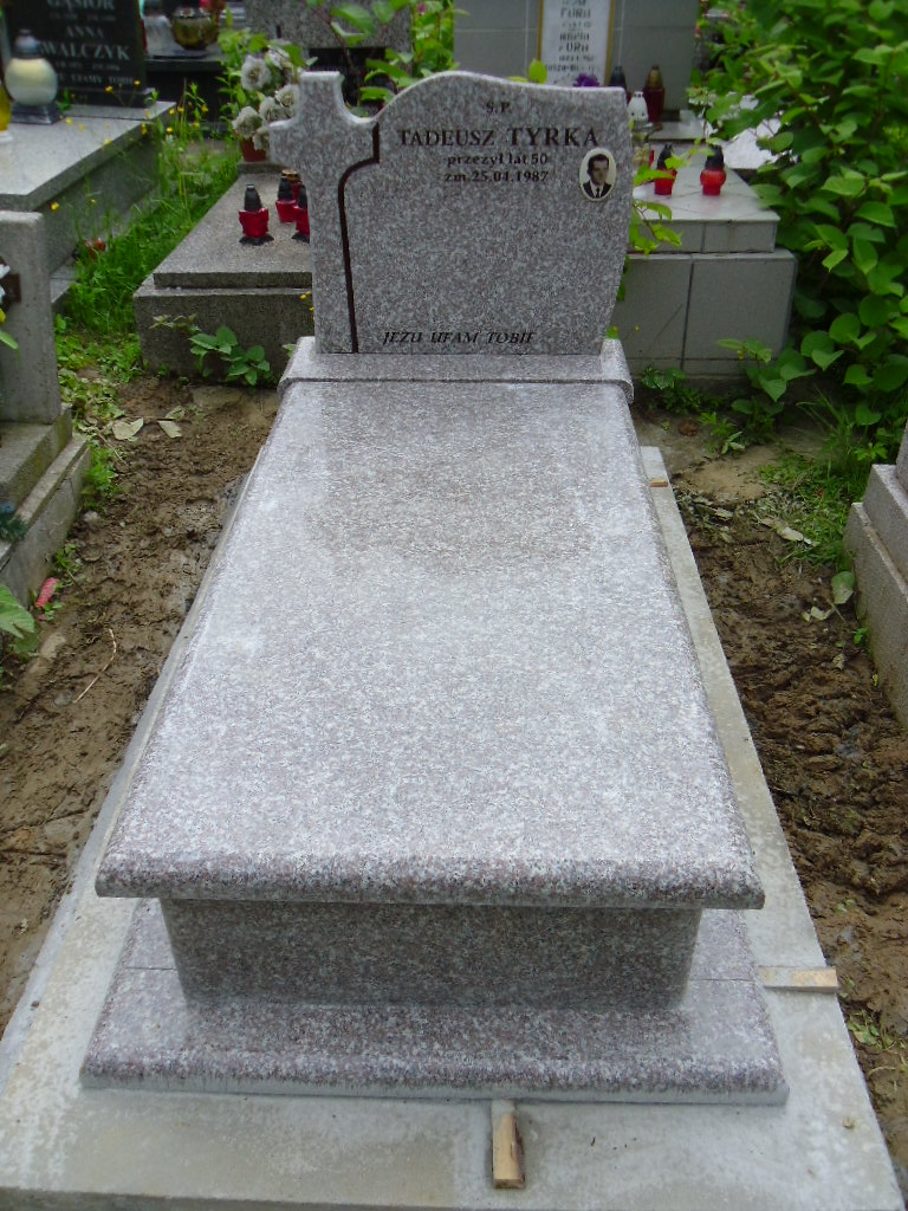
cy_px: 606
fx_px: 1084
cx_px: 454
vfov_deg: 58.4
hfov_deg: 45.4
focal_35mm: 31
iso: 80
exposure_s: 1/756
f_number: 3.3
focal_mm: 5.6
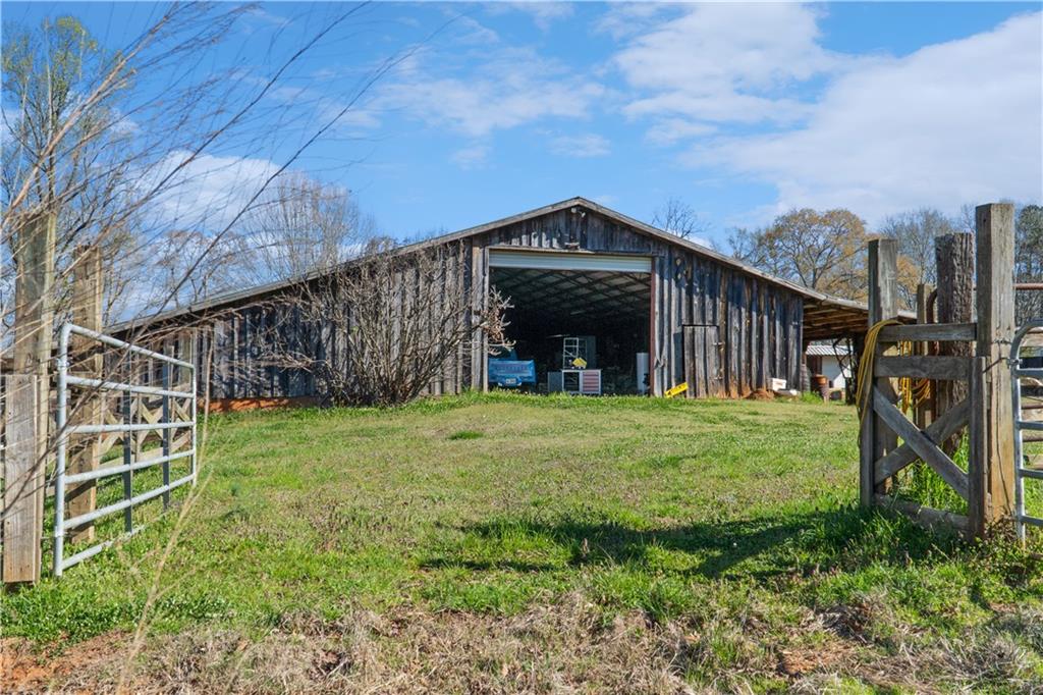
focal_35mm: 34
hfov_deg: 55.1
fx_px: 999
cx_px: 522
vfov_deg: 38.3
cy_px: 348
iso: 250
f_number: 13
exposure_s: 1/250
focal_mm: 23
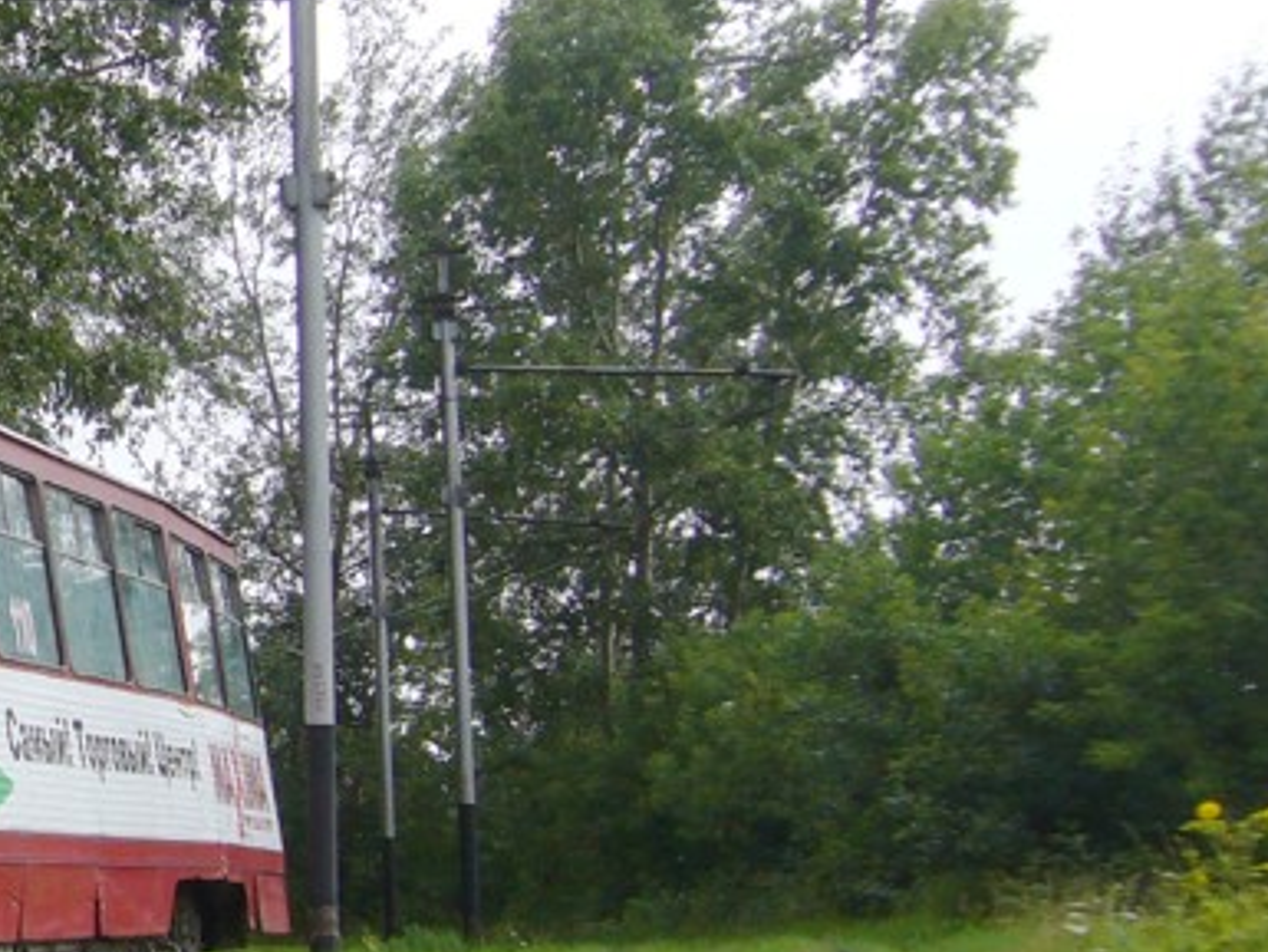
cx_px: -296
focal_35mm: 93
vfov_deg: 15.9
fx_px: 3408
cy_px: 514
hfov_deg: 19.7
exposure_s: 1/320
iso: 80
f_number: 2.8
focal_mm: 5.8
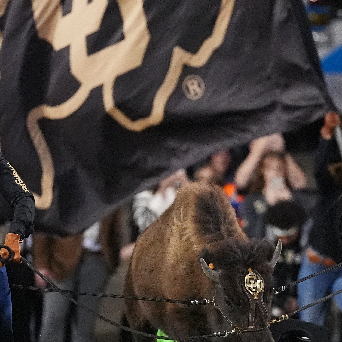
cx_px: 208
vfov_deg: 1.1
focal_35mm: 1654
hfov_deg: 1.1
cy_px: 207
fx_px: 18488
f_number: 4
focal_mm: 600
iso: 6400
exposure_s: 1/1250
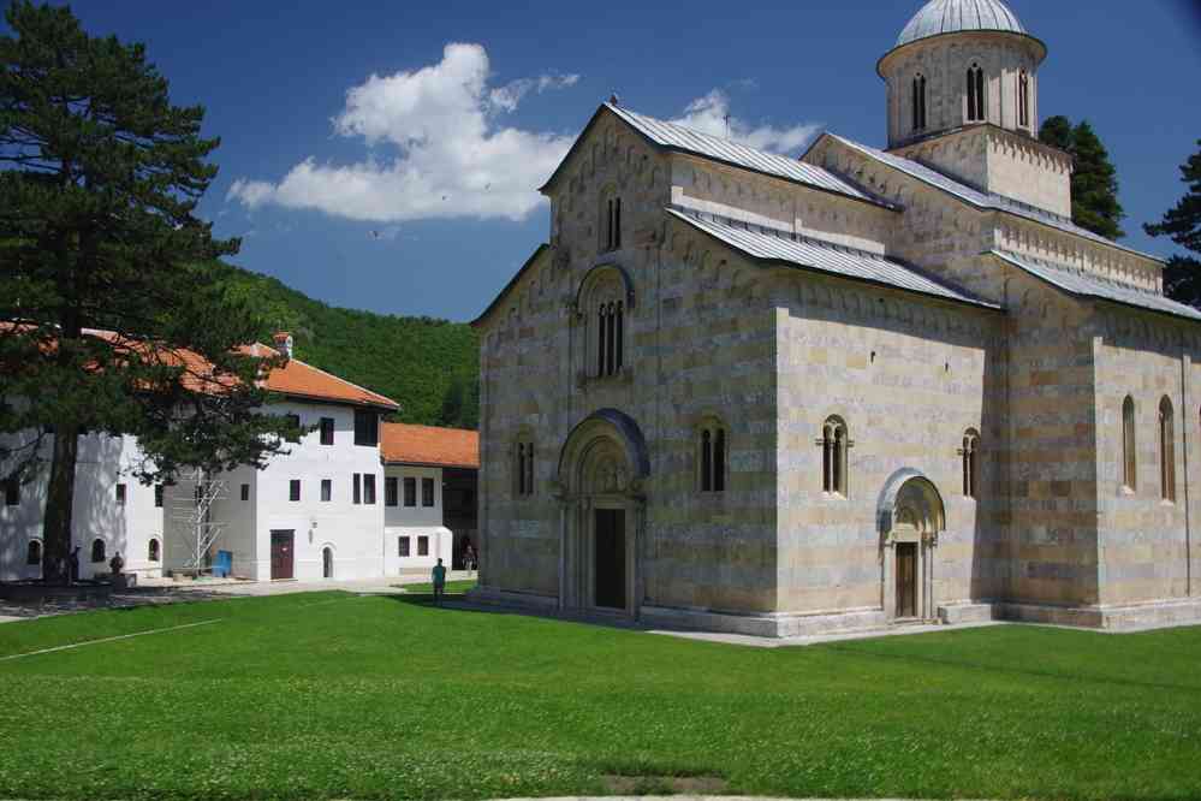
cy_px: 400
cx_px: 600
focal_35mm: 35
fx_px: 1156
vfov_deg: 38.2
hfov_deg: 54.9
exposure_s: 1/100
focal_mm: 23.1
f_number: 11
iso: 200
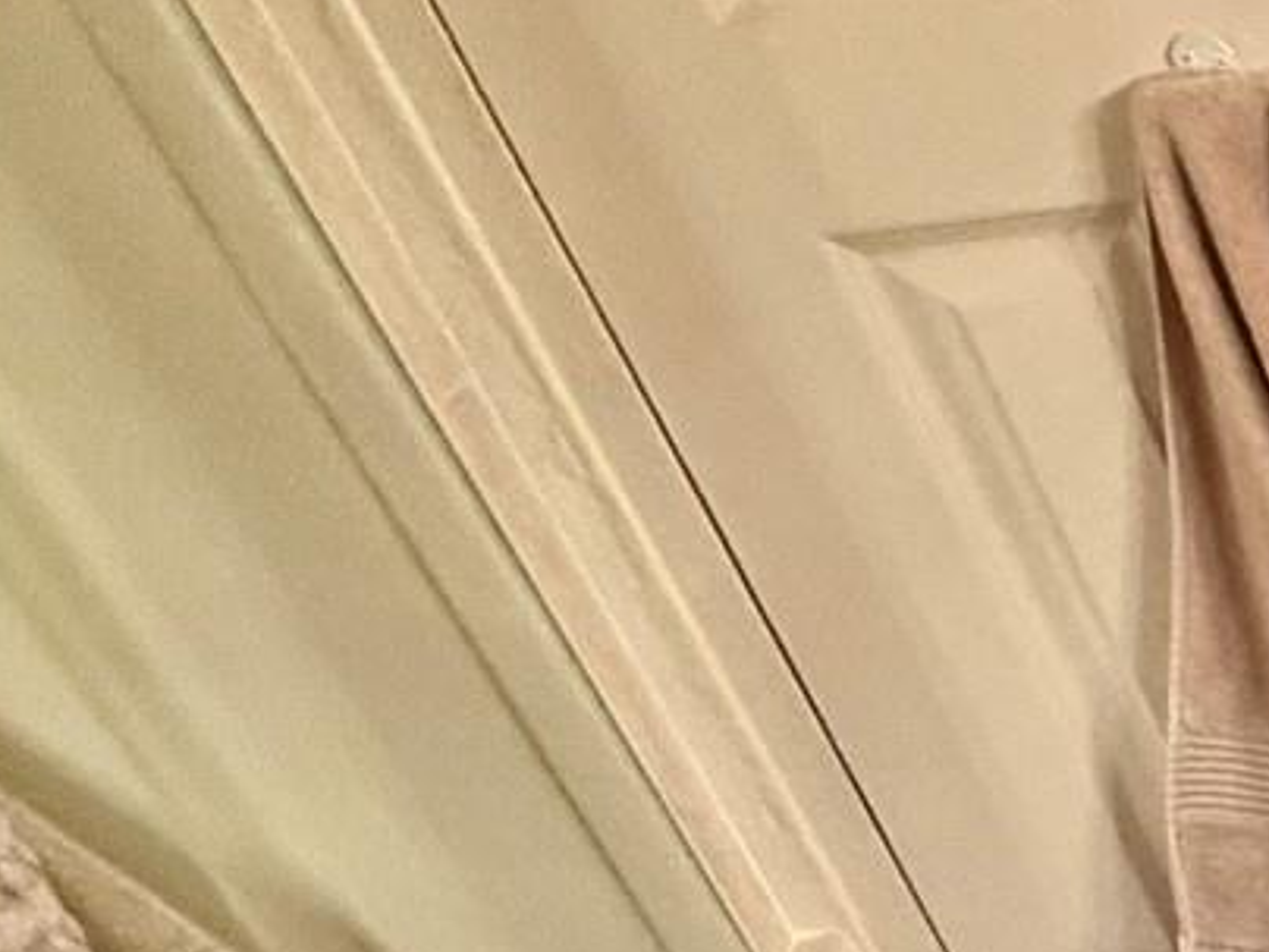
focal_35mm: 71
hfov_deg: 14.4
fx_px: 2603
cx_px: 3179
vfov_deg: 19.2
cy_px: 1222
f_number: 2.2
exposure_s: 1/60
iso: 400
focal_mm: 2.22
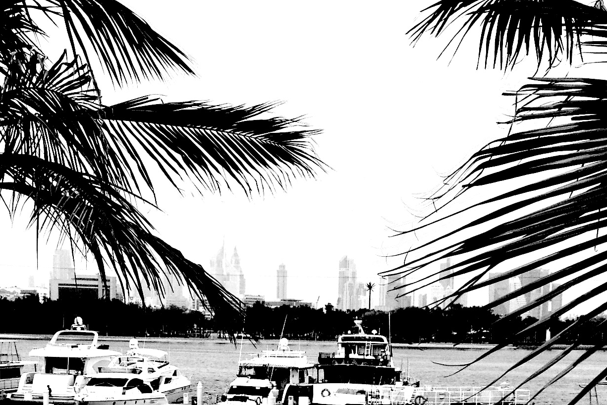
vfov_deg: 13.5
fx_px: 1636
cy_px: 541
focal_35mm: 97
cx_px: 304
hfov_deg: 21.0
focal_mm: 4.28
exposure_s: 1/1022
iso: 50
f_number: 2.4
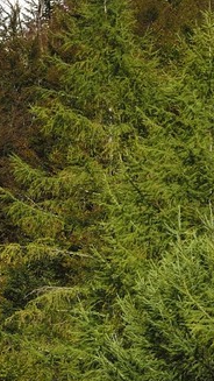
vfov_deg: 3.5
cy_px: 432
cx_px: -548
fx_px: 6192
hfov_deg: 2.0
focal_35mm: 614
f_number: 13
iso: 200
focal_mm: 120
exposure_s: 1/250
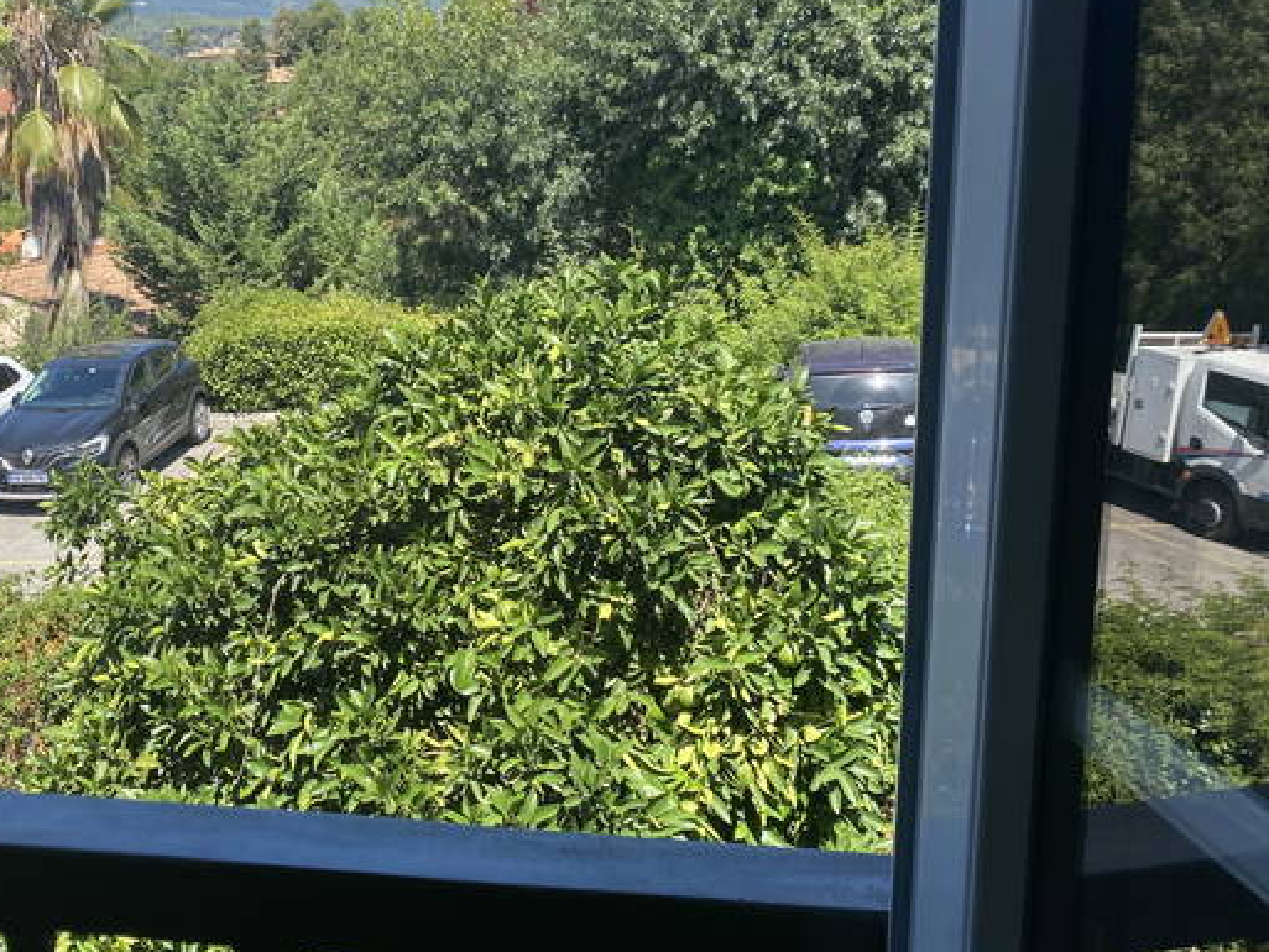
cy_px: 383
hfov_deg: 45.1
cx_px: 307
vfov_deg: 35.9
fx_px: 1467
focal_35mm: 40
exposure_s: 1/1170
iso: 32
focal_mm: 4.25
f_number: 1.8
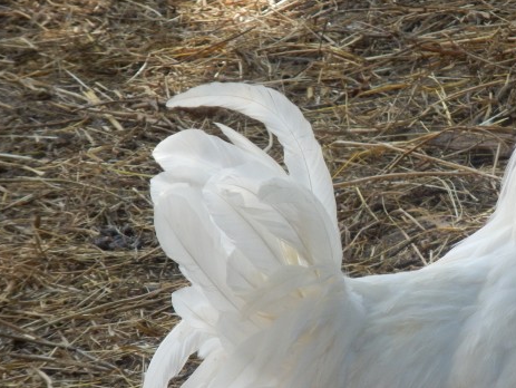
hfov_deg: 4.3
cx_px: 440
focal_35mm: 461
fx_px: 6877
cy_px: 207
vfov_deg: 3.2
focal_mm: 47.3
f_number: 5.9
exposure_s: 1/250
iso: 250
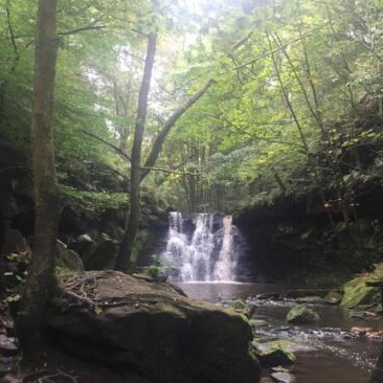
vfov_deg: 46.7
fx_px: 438
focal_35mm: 35
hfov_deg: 47.2
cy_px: 245
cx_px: 194
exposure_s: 1/33
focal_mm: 4.15
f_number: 2.2
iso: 32
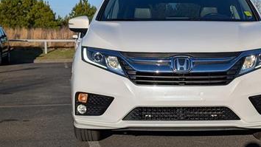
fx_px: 526
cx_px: 173
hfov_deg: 27.7
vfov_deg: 15.9
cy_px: 55
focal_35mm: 76
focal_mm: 6.9
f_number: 1.68
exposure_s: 1/3333
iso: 20
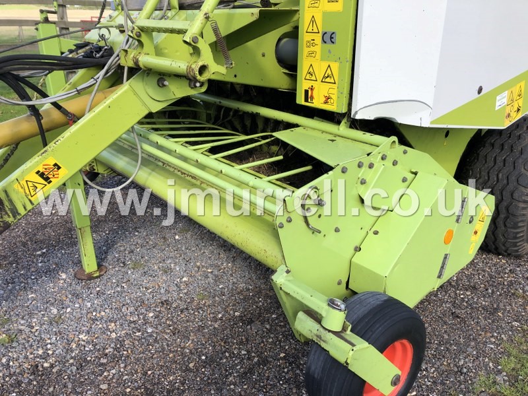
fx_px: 427
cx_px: 264
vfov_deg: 49.7
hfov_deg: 63.4
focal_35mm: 28
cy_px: 198
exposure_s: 1/666
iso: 20
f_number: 1.8
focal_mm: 3.99
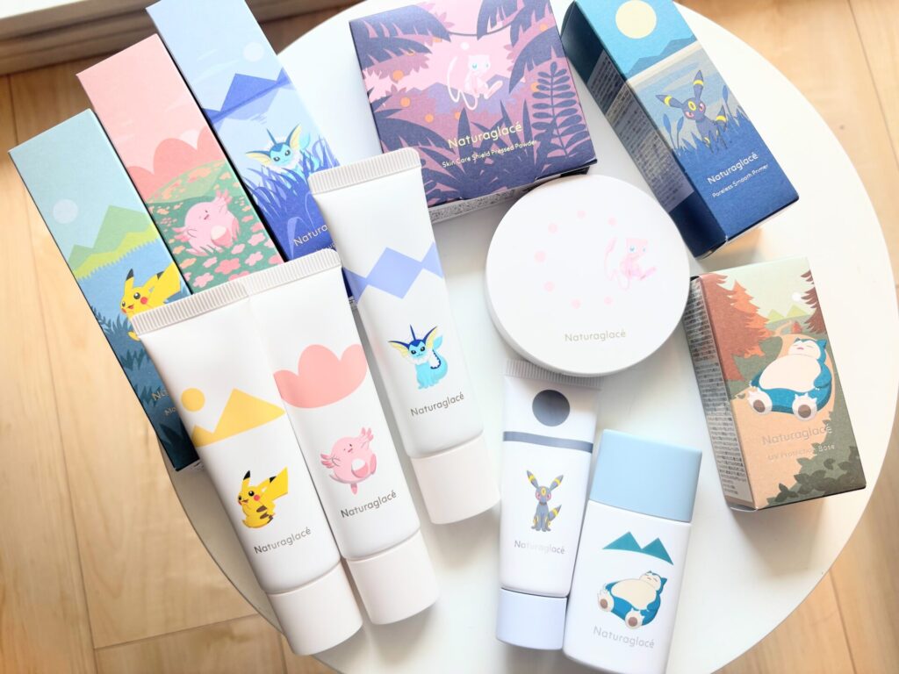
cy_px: 337
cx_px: 450
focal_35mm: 26
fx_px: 675
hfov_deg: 67.3
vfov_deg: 53.1
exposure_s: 1/100
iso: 40
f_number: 1.6
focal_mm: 5.96
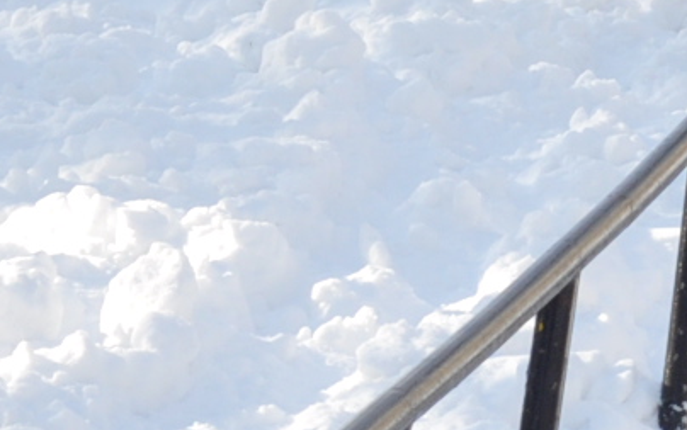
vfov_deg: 3.2
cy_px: 65
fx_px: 7587
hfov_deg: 5.2
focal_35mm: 405
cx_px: 843
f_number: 13
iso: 500
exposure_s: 1/100
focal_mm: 50
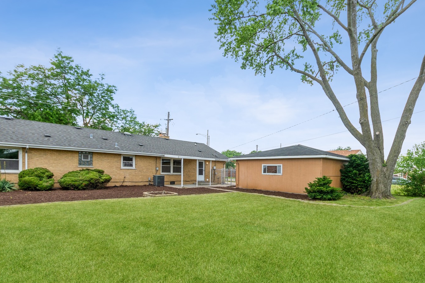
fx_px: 212
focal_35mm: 18
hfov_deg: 89.6
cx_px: 237
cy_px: 149
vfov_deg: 67.3
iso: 250
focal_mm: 10
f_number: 7.1
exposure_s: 1/250
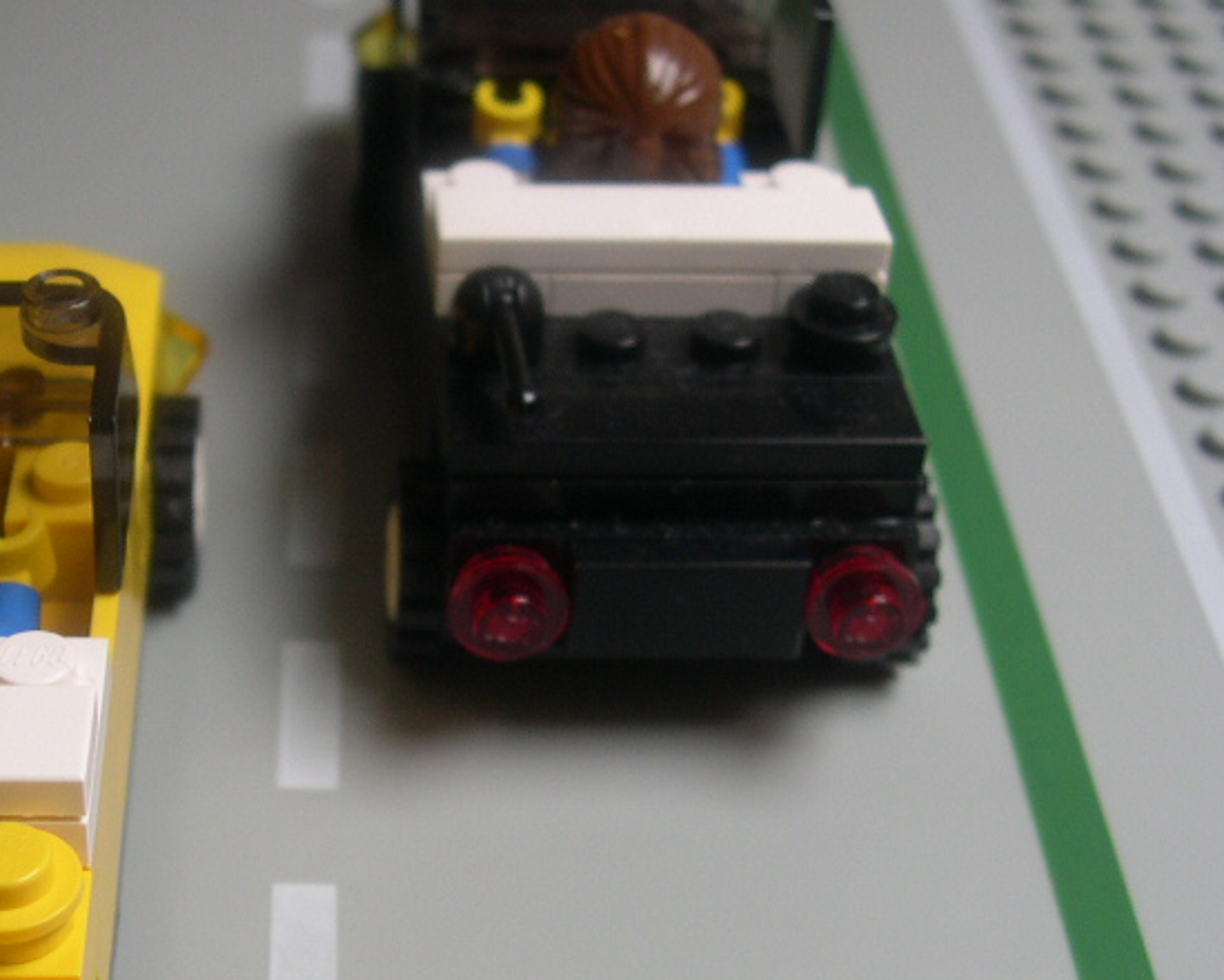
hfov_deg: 27.1
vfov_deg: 22.1
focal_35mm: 69
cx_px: 300
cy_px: 617
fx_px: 2500
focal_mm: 8
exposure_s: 1/39.7
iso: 100
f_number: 2.8
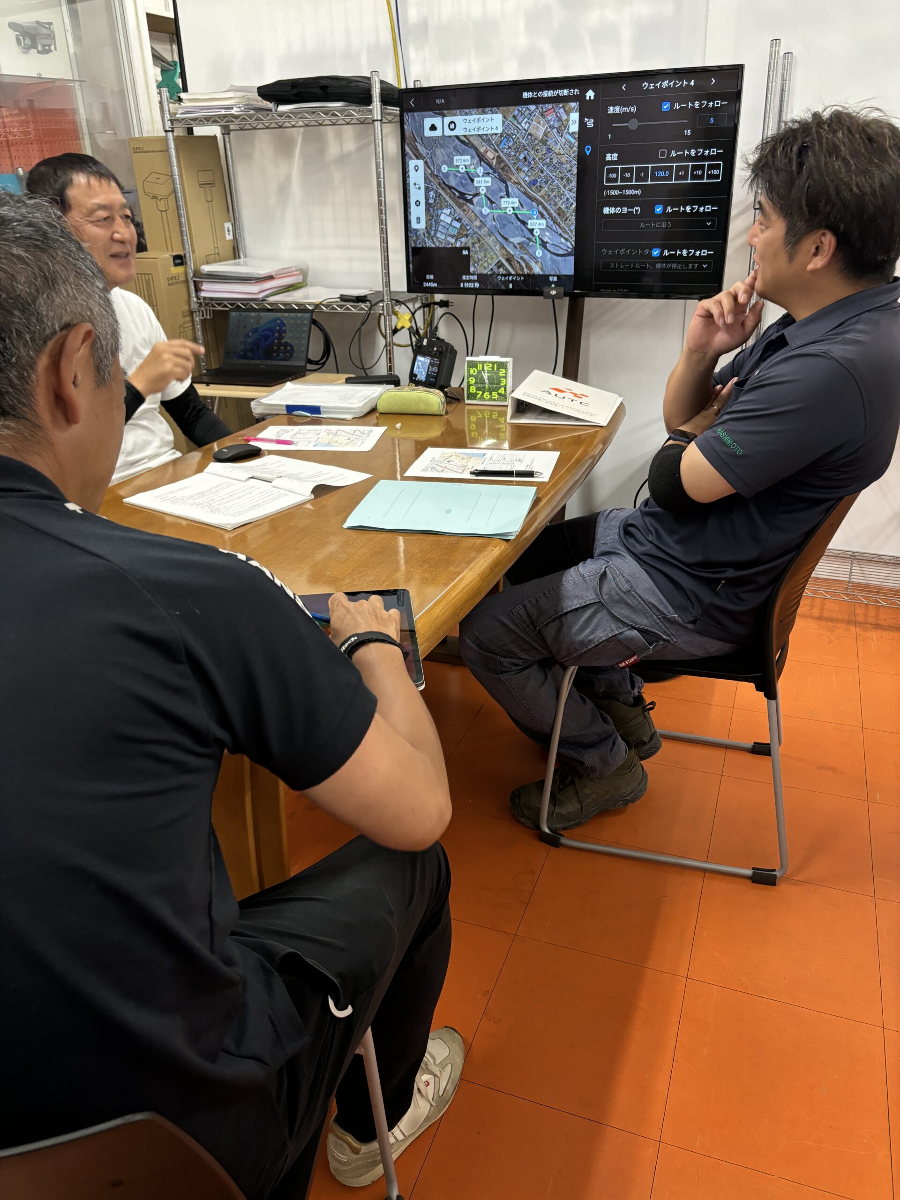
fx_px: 901
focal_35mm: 26
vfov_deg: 67.3
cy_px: 600
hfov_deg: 53.1
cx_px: 450
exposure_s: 1/60
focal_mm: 5.96
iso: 250
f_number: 1.6
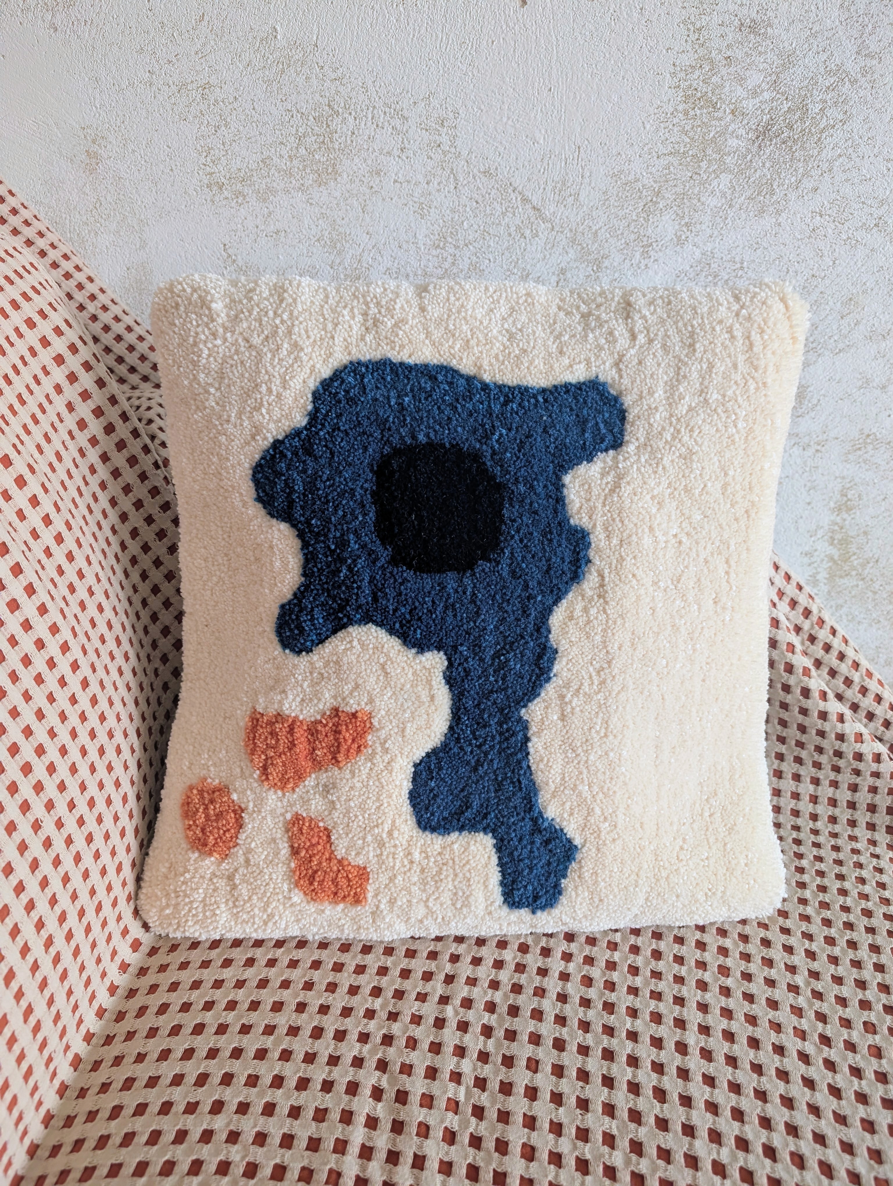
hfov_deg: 56.9
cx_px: 446
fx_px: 823
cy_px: 593
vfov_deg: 71.5
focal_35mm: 24
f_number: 1.68
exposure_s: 1/39.1
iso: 402
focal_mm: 6.9
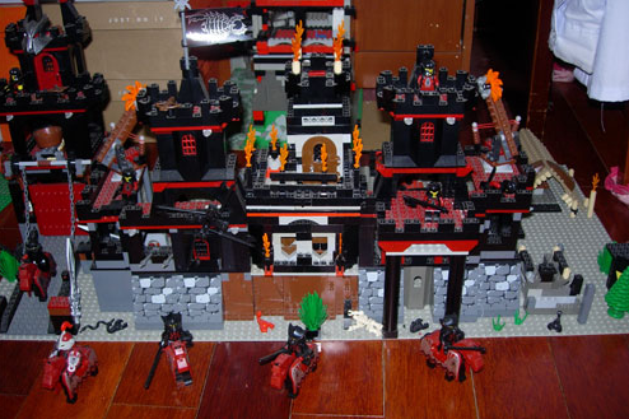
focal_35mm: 40
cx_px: 314
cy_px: 217
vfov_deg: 33.4
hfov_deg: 48.5
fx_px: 699
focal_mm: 7.8
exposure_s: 1/64
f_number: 2.8
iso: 79
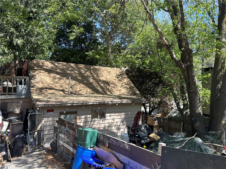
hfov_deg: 67.3
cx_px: 113
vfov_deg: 53.1
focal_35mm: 26
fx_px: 170
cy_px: 84
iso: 50
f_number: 1.5
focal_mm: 5.7
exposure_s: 1/743
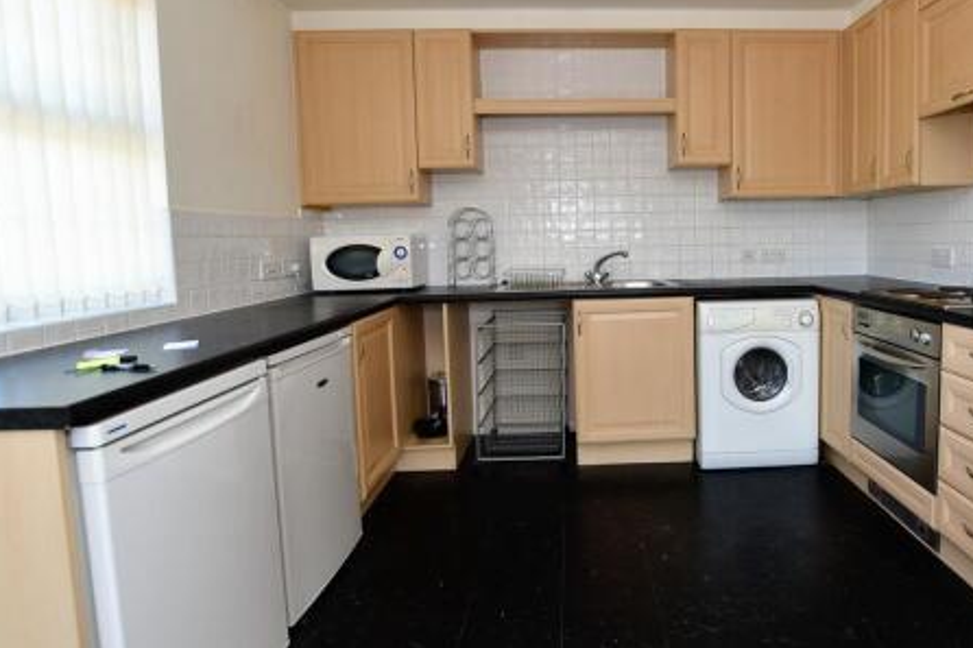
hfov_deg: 96.7
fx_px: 432
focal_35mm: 16
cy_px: 304
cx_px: 508
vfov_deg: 73.6
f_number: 4.5
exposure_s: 1/60
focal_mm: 10
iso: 160
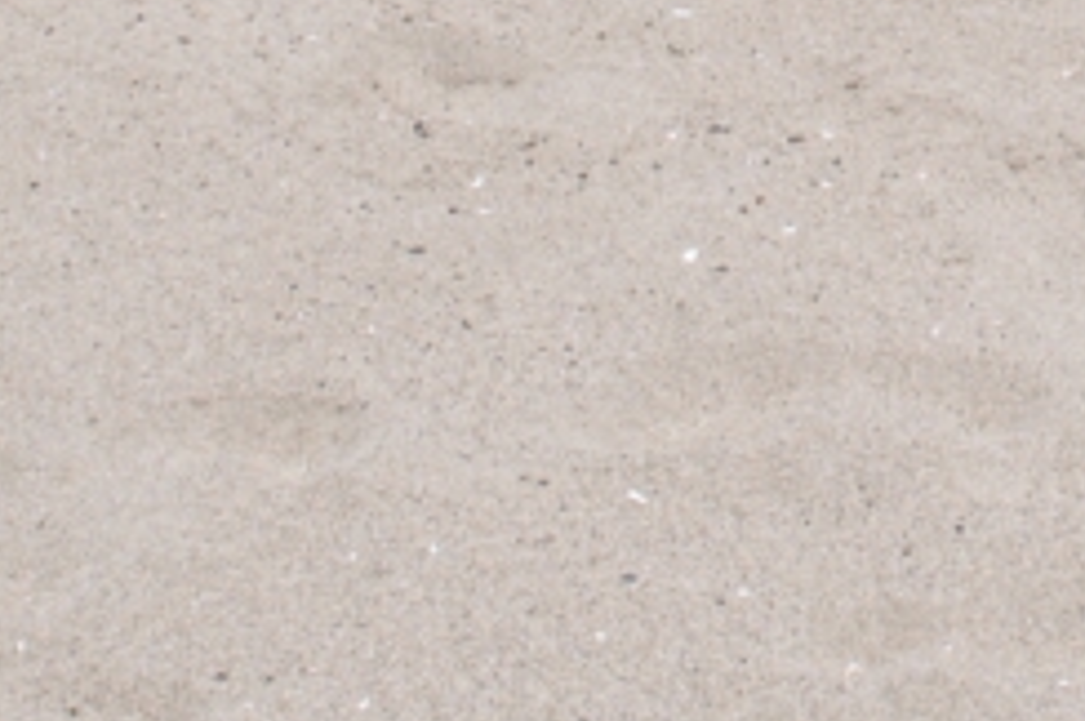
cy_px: -614
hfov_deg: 15.7
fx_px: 3792
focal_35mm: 126
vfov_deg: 10.2
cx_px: 1276
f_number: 10
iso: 200
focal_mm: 20
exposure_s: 1/400
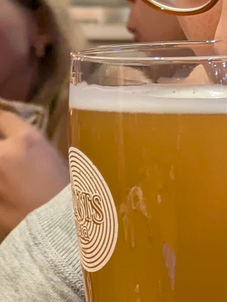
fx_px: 1258
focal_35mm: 144
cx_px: 333
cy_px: 192
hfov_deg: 10.0
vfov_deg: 13.7
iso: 544
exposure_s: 1/24
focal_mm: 5.43
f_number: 1.89
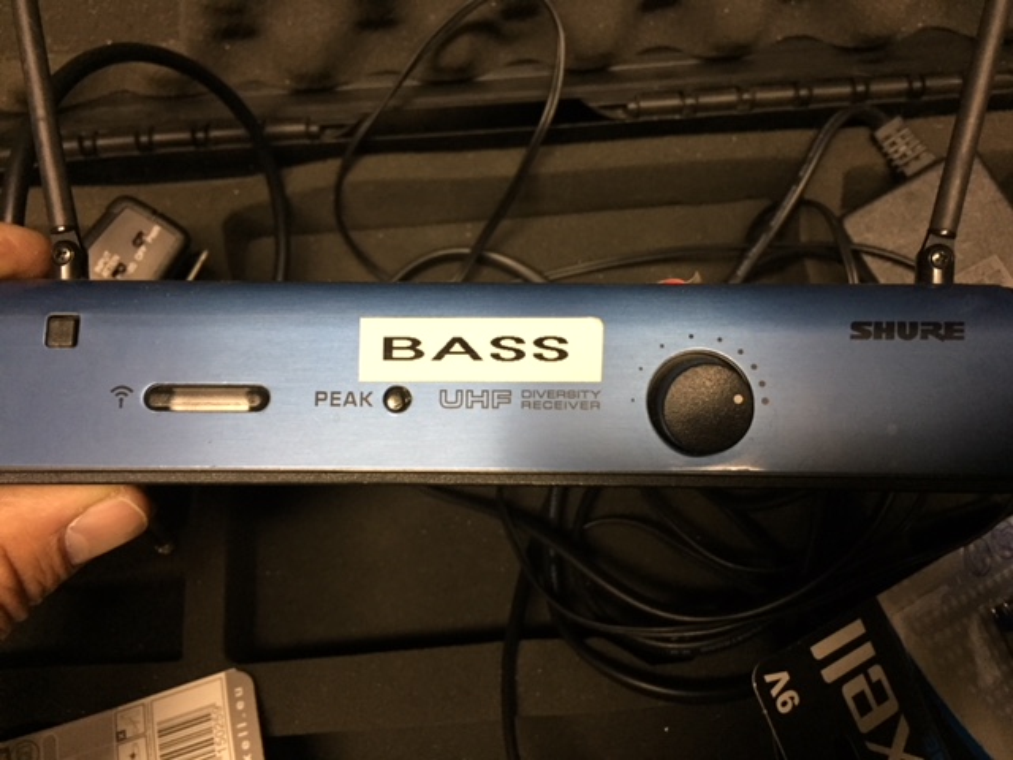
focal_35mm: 29
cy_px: 380
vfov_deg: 48.2
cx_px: 506
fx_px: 849
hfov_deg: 61.7
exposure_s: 1/33
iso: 200
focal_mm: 4.15
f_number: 2.2
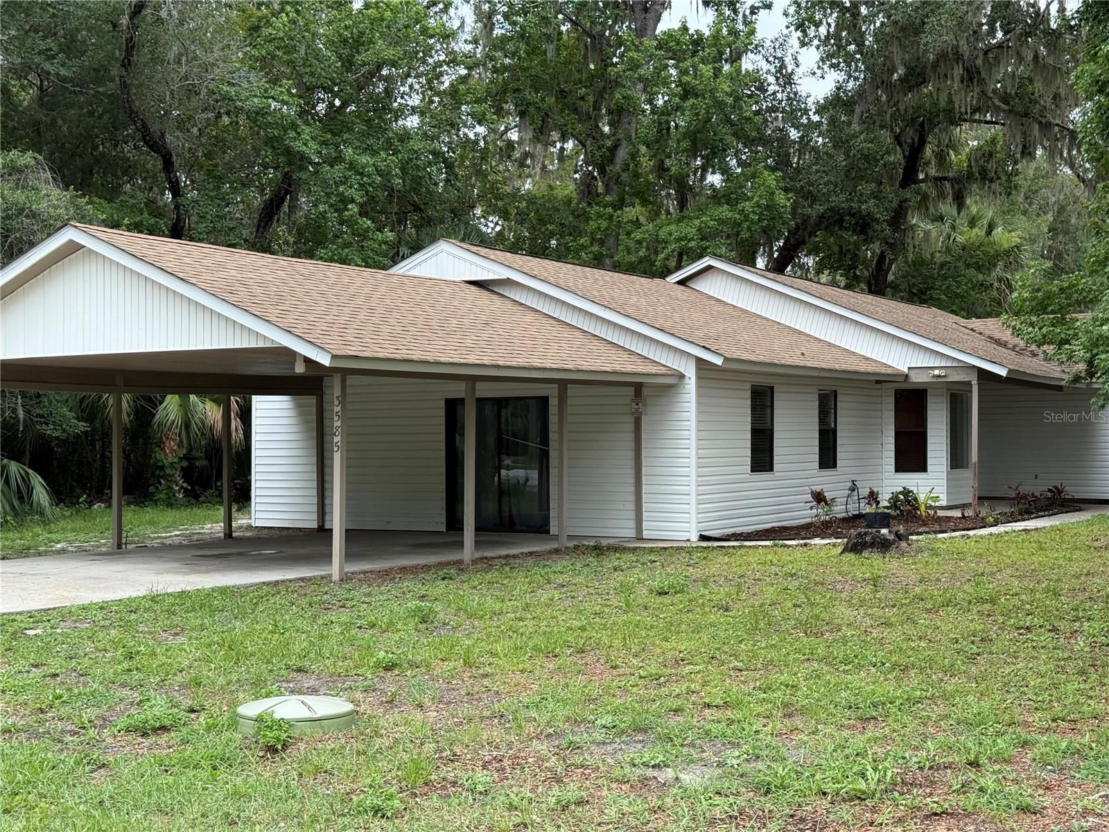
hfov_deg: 39.7
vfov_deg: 30.3
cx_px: 554
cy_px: 416
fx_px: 1538
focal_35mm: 48
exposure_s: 1/1285
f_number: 1.78
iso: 80
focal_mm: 6.76
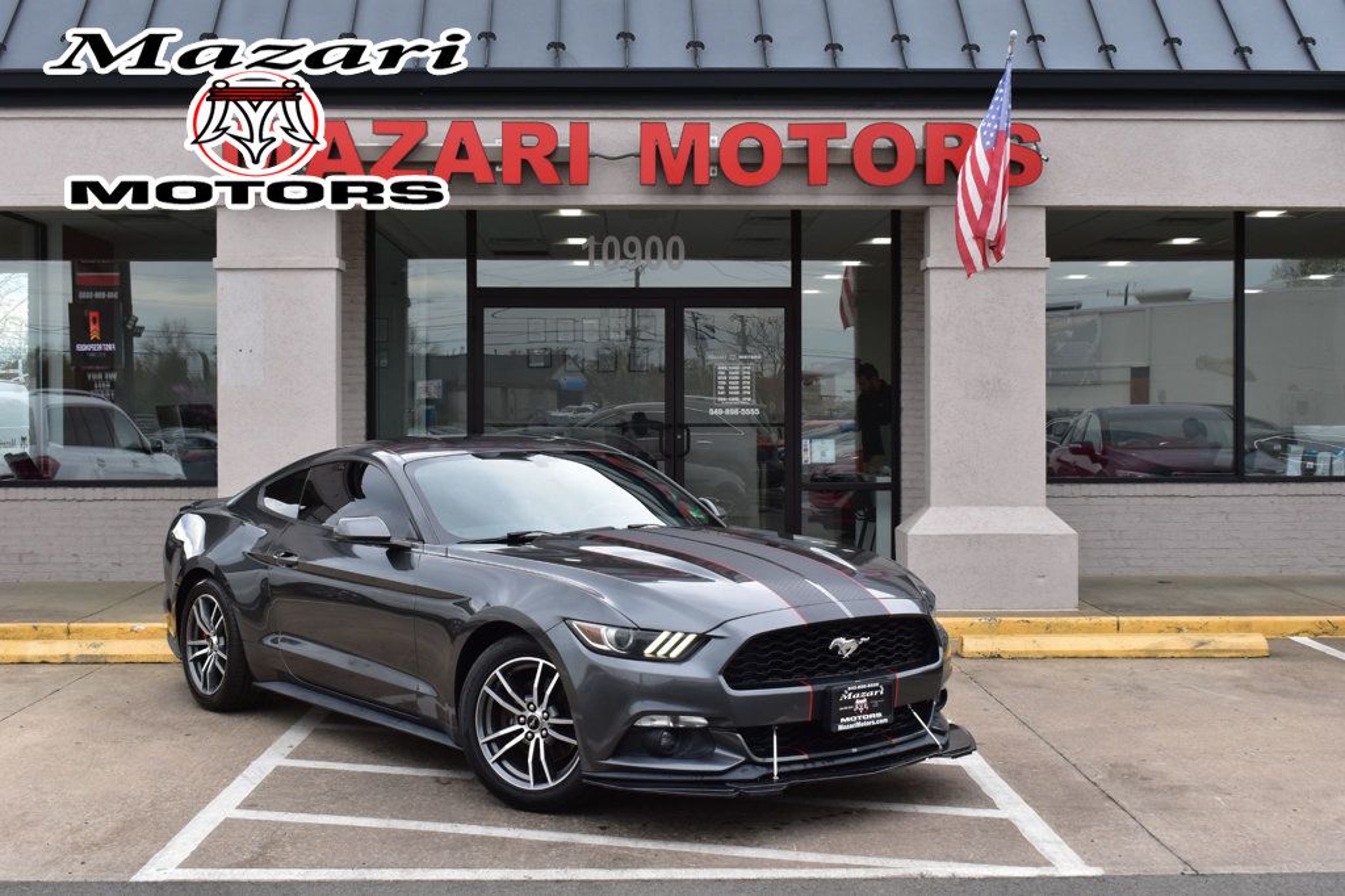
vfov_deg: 28.1
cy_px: 448
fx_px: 1793
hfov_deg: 41.1
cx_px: 672
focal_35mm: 48
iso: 400
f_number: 10
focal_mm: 32
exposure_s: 1/200
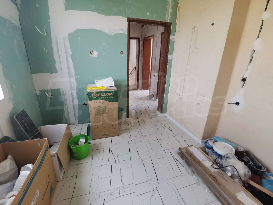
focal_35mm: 17
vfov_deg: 74.7
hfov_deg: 91.0
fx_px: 134
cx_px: 136
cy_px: 102
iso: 80
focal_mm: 2.23
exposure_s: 1/50
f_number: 2.2
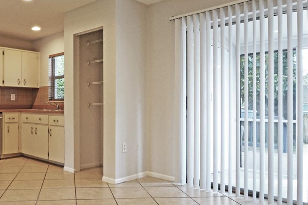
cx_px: 86
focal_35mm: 31
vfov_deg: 42.3
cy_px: 106
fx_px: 265
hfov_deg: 57.9
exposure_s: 1/1.3
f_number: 16
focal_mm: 10
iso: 160
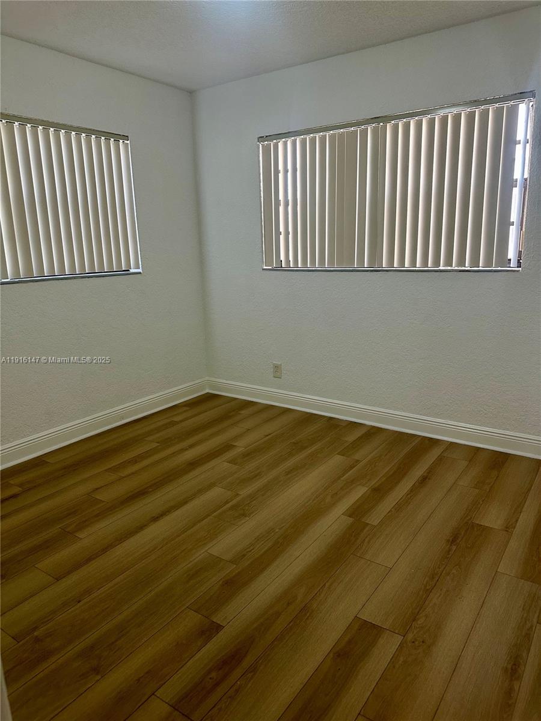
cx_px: 270
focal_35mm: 24
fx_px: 500
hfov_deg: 56.8
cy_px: 360
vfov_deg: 71.6
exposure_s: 1/60
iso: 200
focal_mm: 6.86
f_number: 1.78
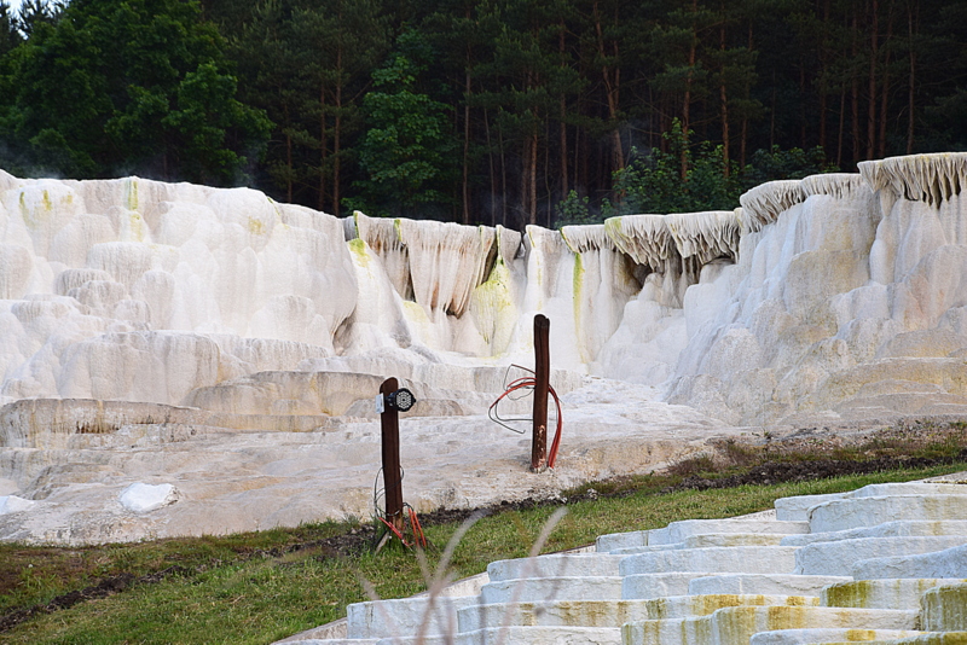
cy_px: 322
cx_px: 484
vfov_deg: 8.7
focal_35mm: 158
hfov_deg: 13.0
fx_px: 4232
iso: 400
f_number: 9
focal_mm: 105
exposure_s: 1/125
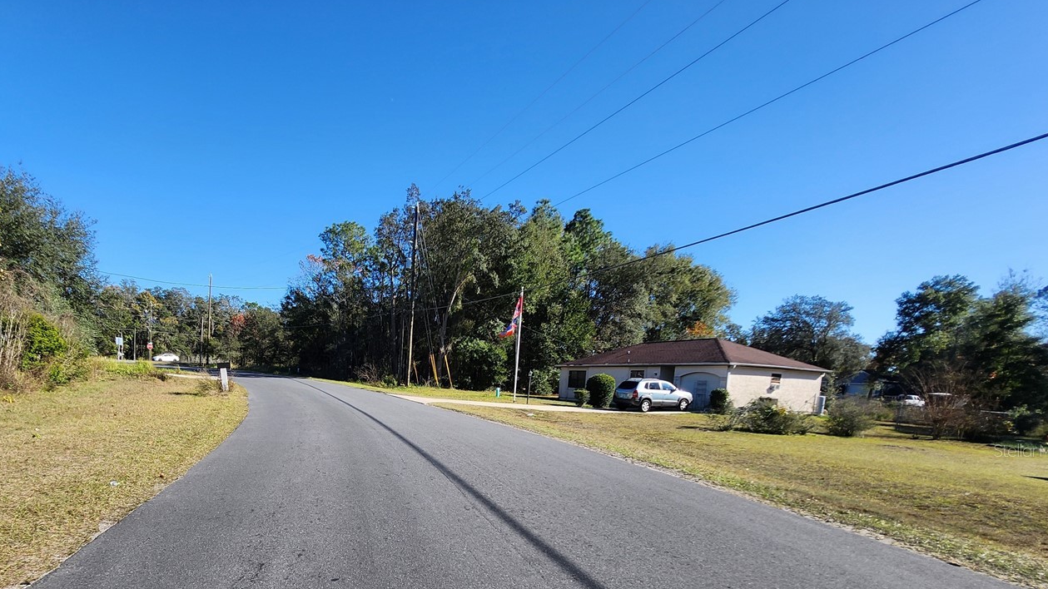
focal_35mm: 18
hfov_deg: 91.2
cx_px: 406
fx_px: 500
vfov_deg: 57.5
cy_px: 450
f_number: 2.2
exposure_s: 1/788
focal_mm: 1.7
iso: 32
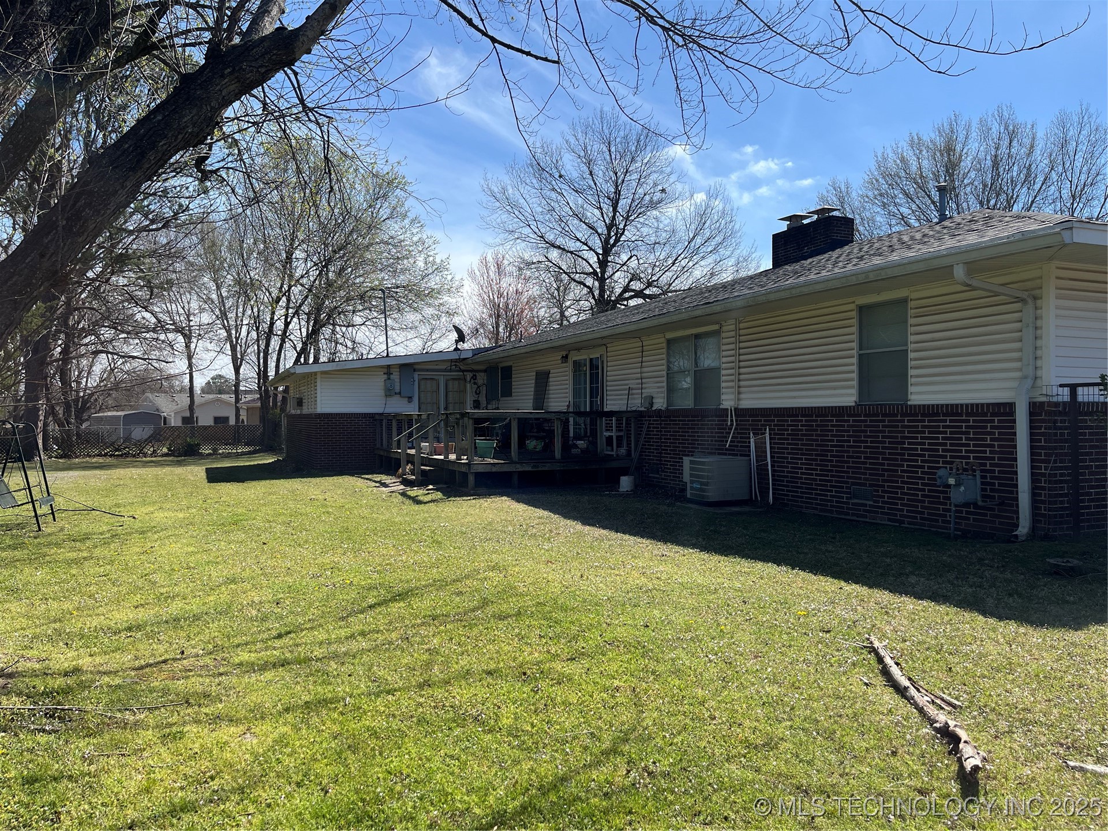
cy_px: 416
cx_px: 554
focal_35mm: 26
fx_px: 832
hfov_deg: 67.3
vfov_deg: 53.1
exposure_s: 1/3049
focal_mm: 5.1
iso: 50
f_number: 1.6
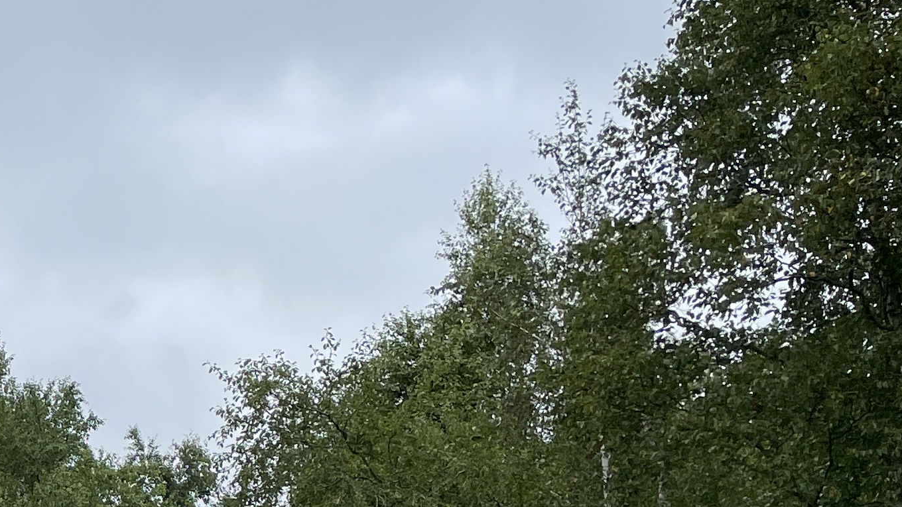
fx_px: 2009
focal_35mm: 84
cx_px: -357
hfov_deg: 22.0
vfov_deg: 13.3
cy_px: 826
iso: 32
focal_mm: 4.2
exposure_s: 1/2257
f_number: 1.6
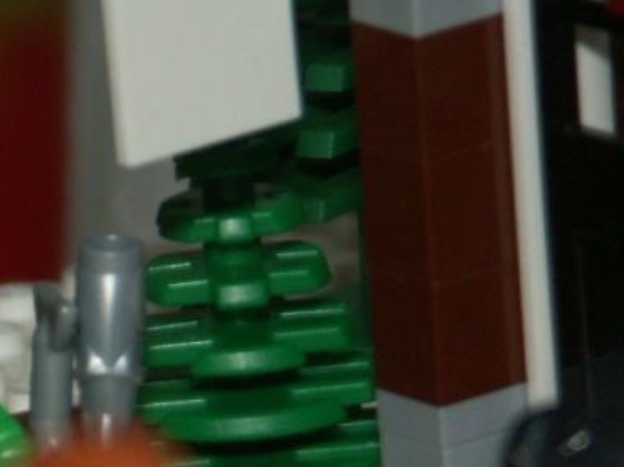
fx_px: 11346
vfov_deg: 2.4
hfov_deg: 3.1
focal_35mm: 630
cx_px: -308
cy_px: 472
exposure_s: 1/200
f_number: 3.5
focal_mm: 50.8
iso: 100
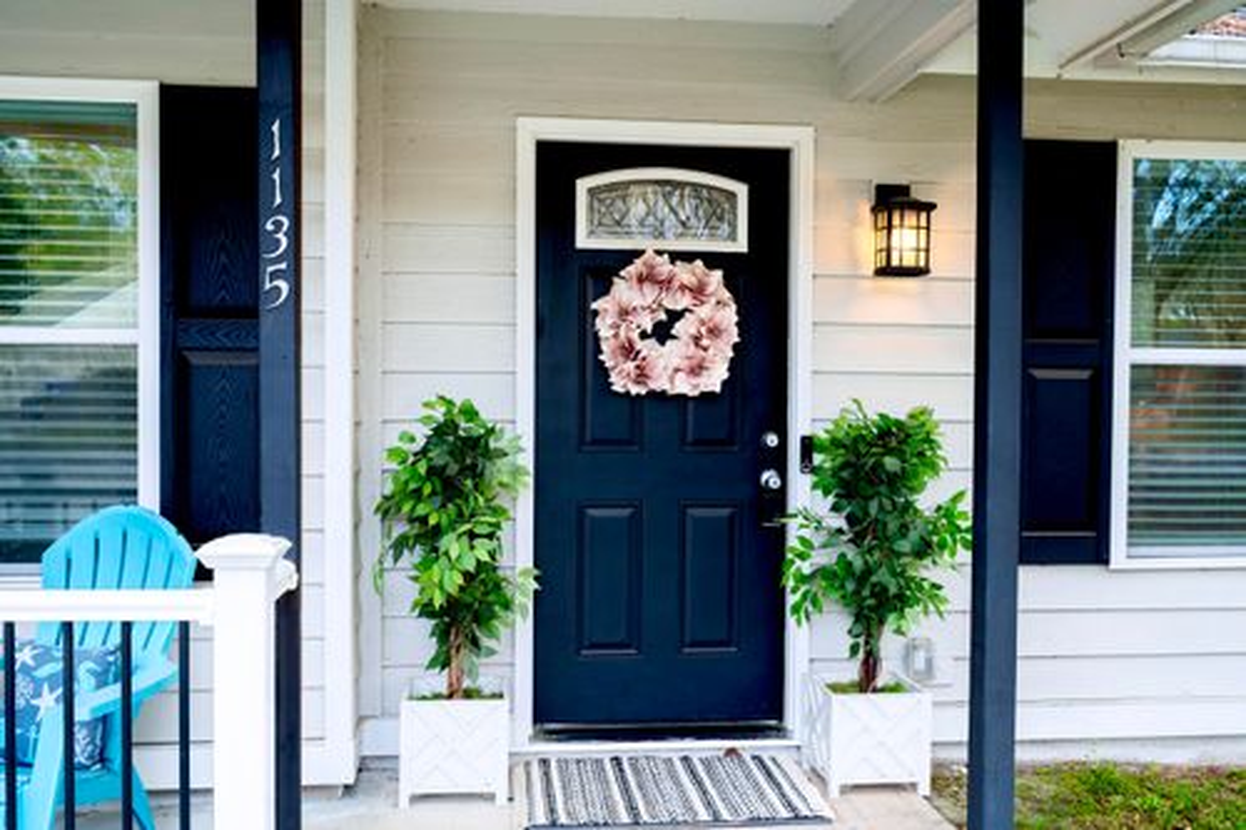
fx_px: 1246
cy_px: 415
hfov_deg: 53.1
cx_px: 623
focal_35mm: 36
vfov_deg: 36.8
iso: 100
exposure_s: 1/15
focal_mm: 36
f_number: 7.1
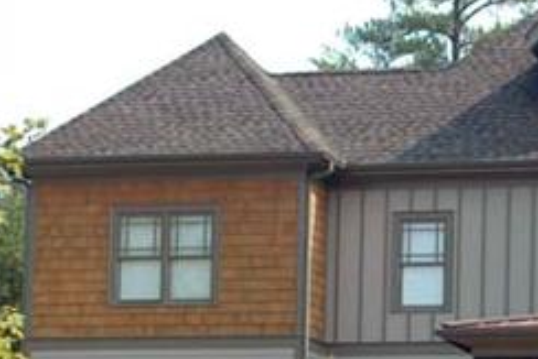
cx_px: 584
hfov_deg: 11.8
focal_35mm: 171
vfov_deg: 8.0
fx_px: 2557
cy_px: 306
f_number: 5
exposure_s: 1/500
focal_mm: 48
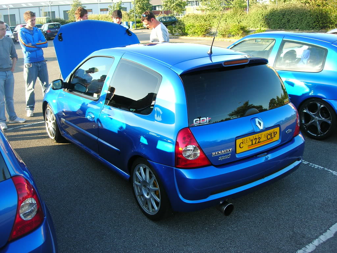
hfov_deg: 49.0
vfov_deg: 37.7
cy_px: 126
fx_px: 370
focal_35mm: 38
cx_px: 168
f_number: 2.8
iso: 64
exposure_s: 1/190
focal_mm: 7.8
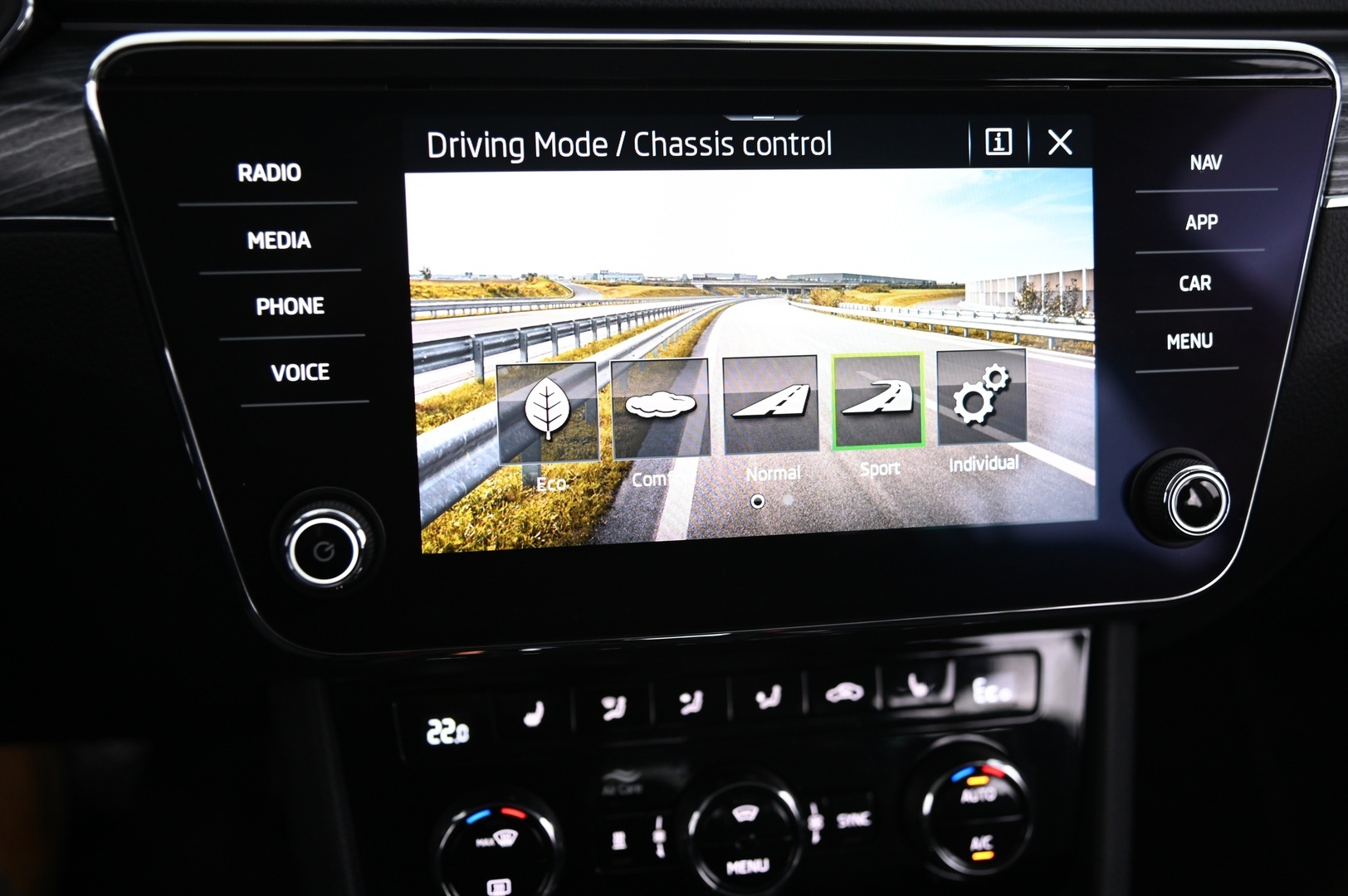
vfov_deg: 35.0
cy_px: 448
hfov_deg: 50.7
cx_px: 674
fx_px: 1422
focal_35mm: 38
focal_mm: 38
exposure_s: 1/25
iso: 2000
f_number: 4
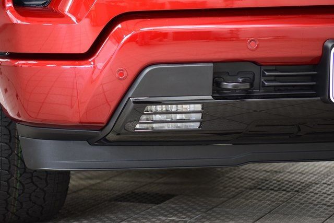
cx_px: 167
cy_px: 112
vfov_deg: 13.0
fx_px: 974
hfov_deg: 19.5
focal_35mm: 105
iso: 1600
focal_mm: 70
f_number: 2.8
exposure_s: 1/50
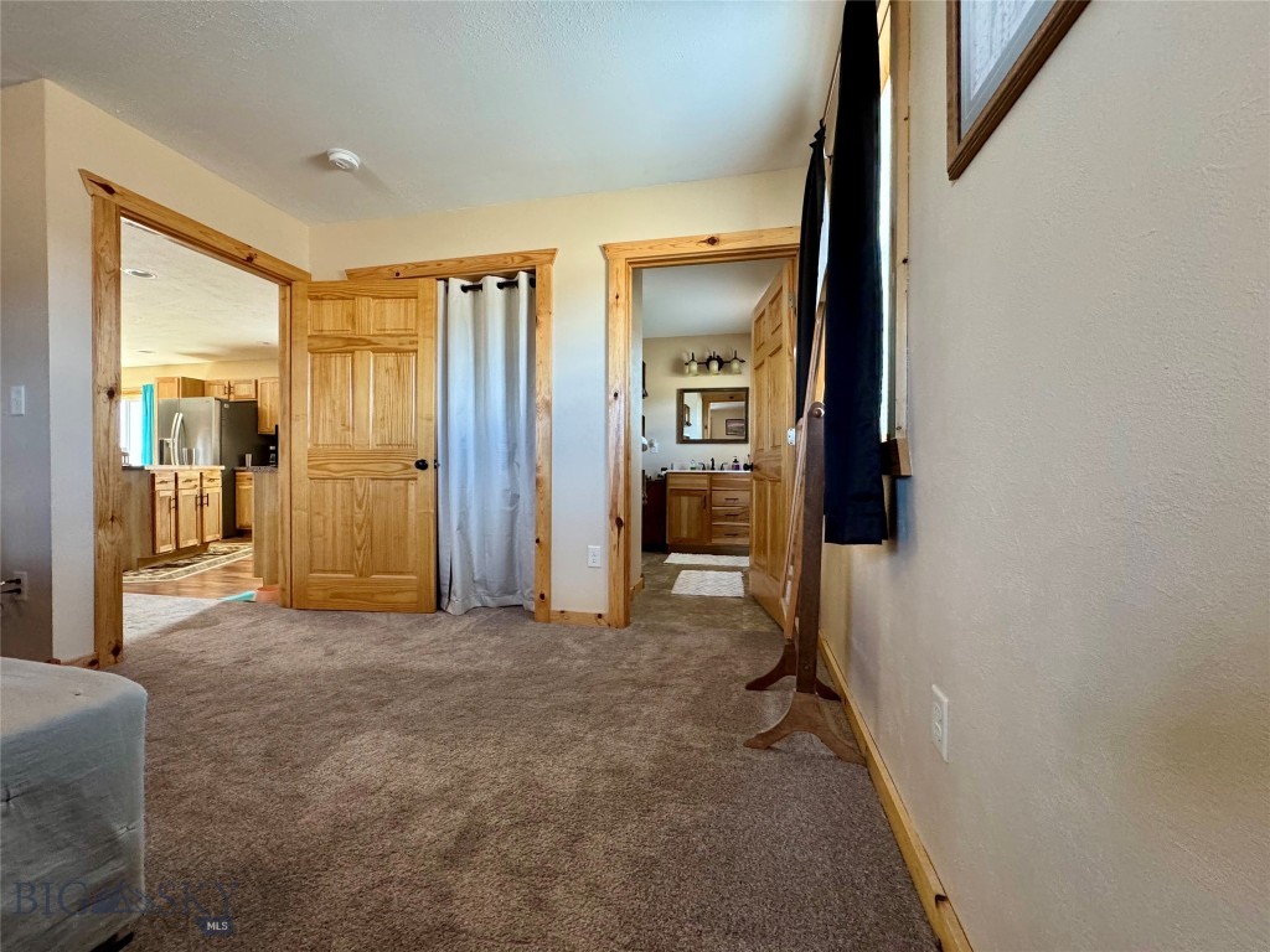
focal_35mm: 14
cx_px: 635
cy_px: 476
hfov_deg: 102.1
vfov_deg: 85.7
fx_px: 514
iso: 500
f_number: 2.2
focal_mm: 2.22
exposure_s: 1/60
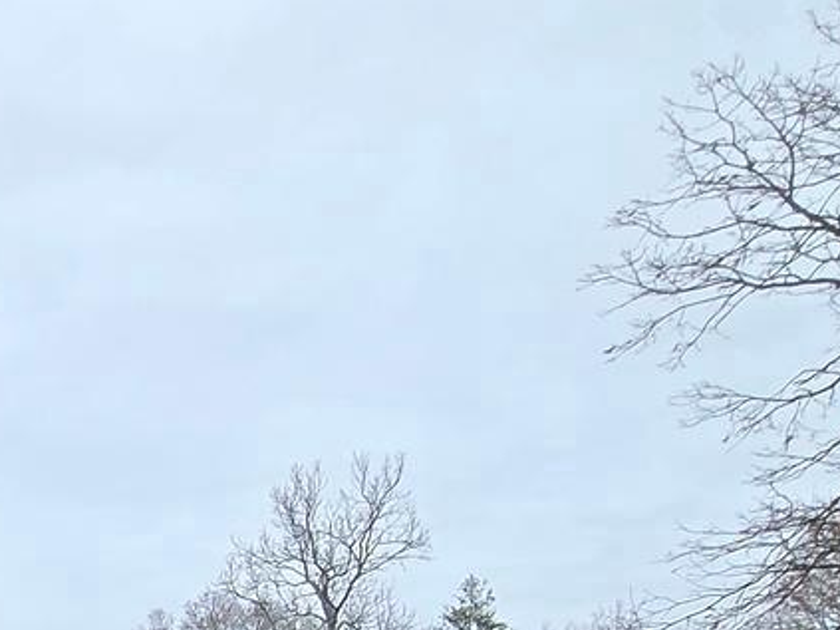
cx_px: -568
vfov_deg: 19.2
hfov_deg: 22.3
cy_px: 1043
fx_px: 1528
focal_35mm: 63
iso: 50
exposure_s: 1/196
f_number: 2.2
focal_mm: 2.2
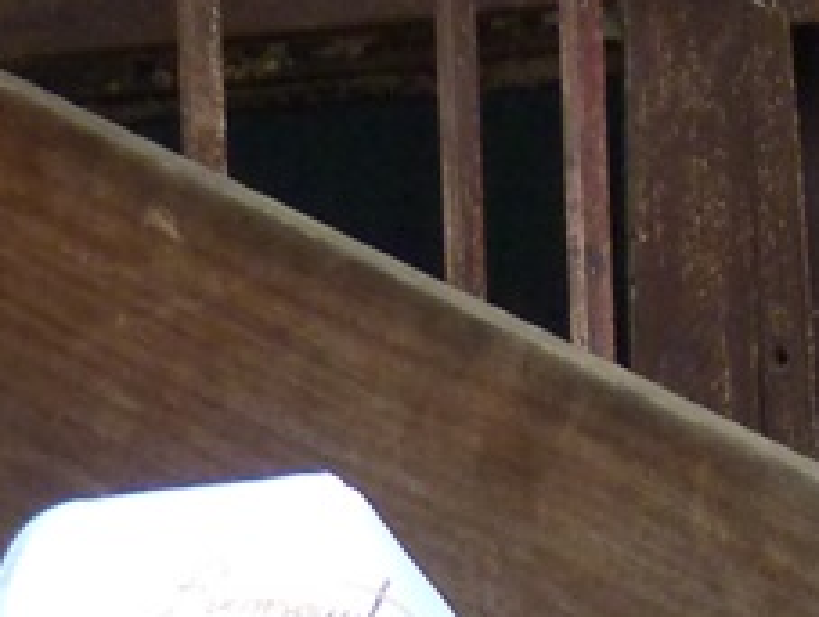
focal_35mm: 376
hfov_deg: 5.2
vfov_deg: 3.9
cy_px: 1660
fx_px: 8910
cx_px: 1443
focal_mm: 11.8
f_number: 3.3
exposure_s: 1/60
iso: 200
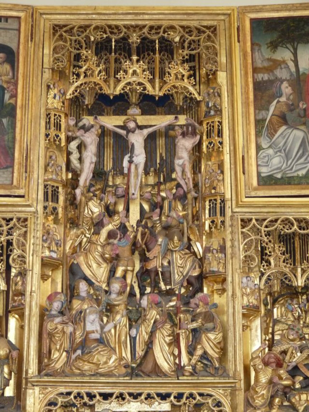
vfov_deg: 17.4
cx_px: 154
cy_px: 206
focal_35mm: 113
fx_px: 1344
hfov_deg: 13.1
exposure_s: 1/40
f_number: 3.6
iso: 400
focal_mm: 20.1
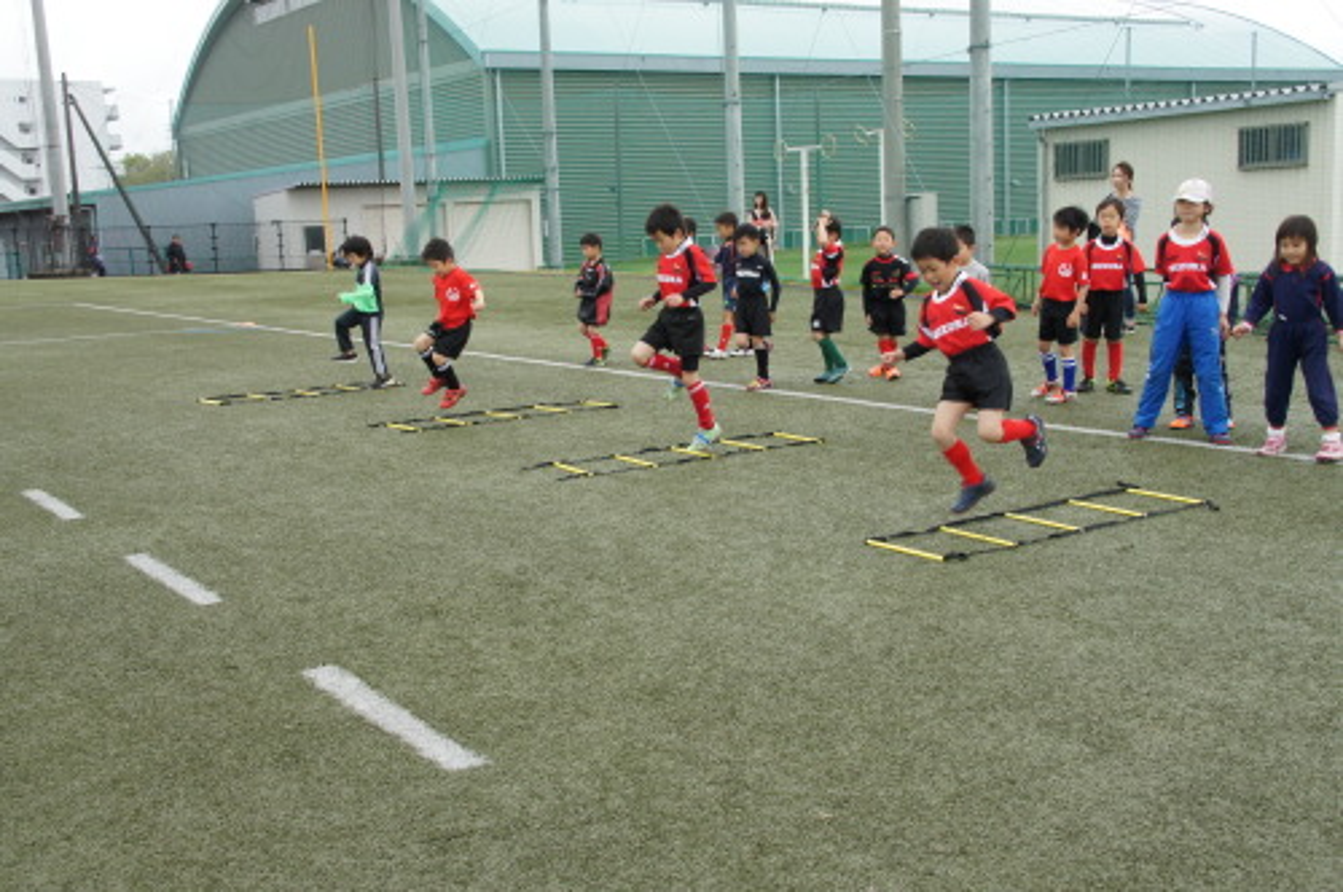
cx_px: 672
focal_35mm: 39
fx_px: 1453
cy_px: 446
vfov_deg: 34.1
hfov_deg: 49.6
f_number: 13
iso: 400
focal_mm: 26
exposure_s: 1/160
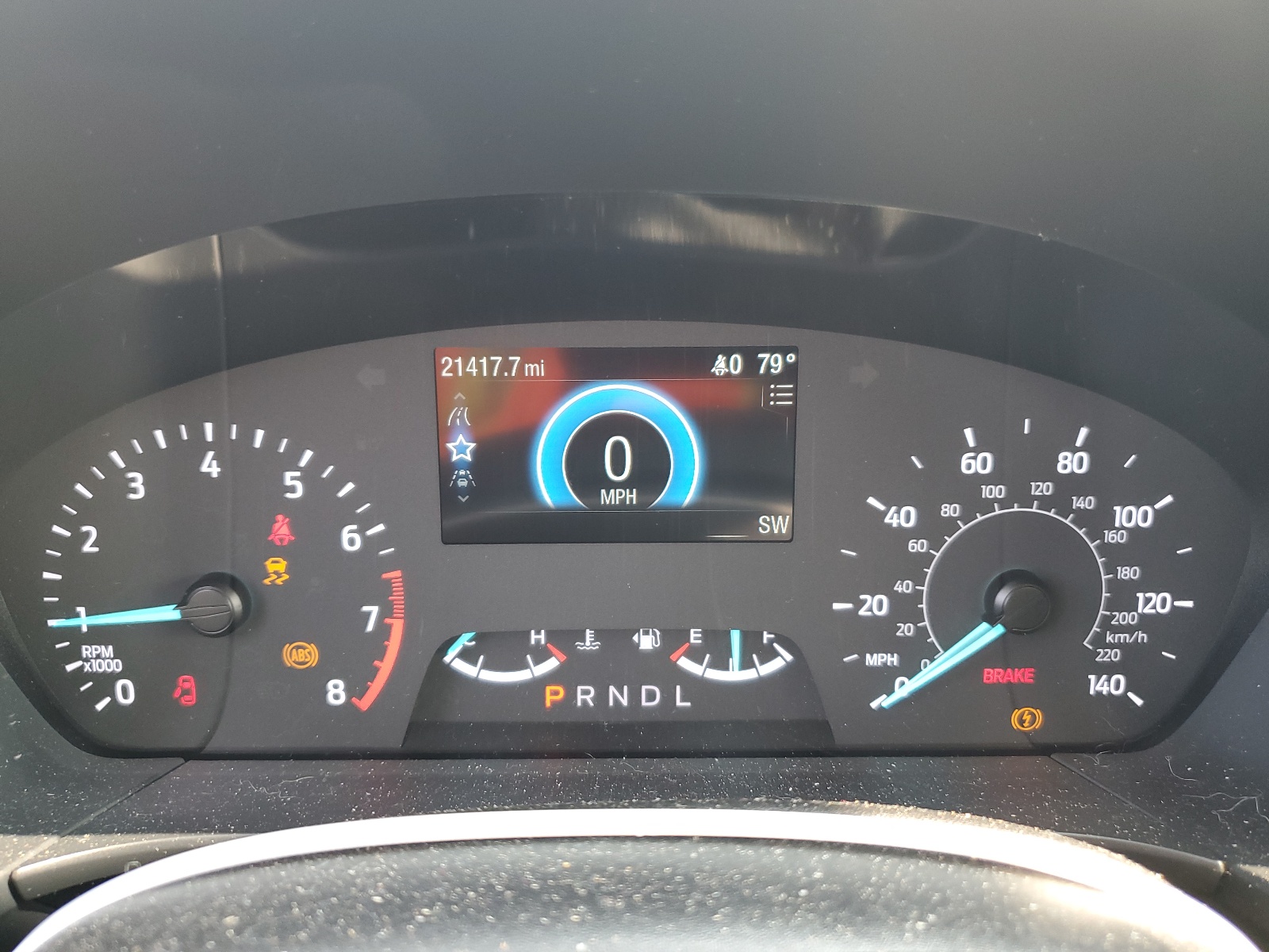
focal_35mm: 26
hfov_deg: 67.3
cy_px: 476
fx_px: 953
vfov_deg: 53.1
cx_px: 634
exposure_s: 1/60.2
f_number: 1.5
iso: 62
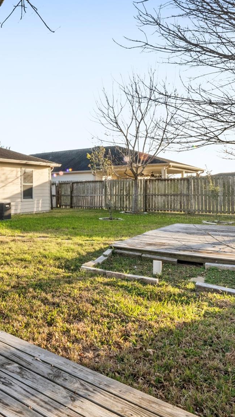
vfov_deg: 67.8
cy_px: 188
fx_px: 310
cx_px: -33
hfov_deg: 34.8
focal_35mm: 28
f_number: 9
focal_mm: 15
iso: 800
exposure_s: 1/20
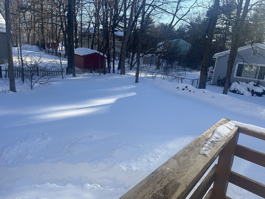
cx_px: 132
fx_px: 184
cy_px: 100
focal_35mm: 24
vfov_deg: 56.8
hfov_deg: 71.6
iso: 80
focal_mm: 6.86
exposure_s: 1/1949
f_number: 1.78
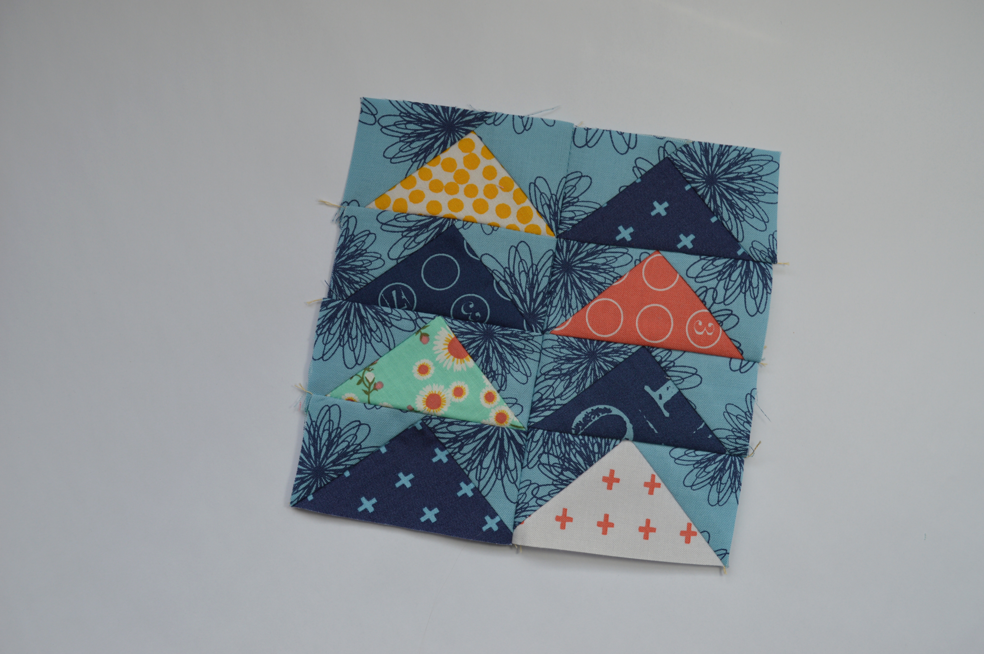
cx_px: 492
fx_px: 901
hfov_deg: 57.3
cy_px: 327
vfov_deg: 39.9
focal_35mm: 33
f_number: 5.6
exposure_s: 1/125
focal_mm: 22
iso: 140
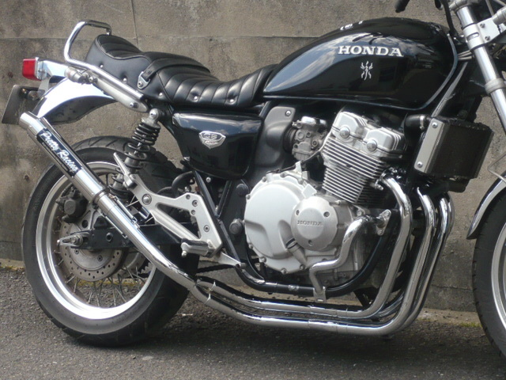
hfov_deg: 19.4
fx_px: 1476
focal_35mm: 101
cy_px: 190
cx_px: 253
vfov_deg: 14.6
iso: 100
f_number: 4.5
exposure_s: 1/160
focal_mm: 11.1
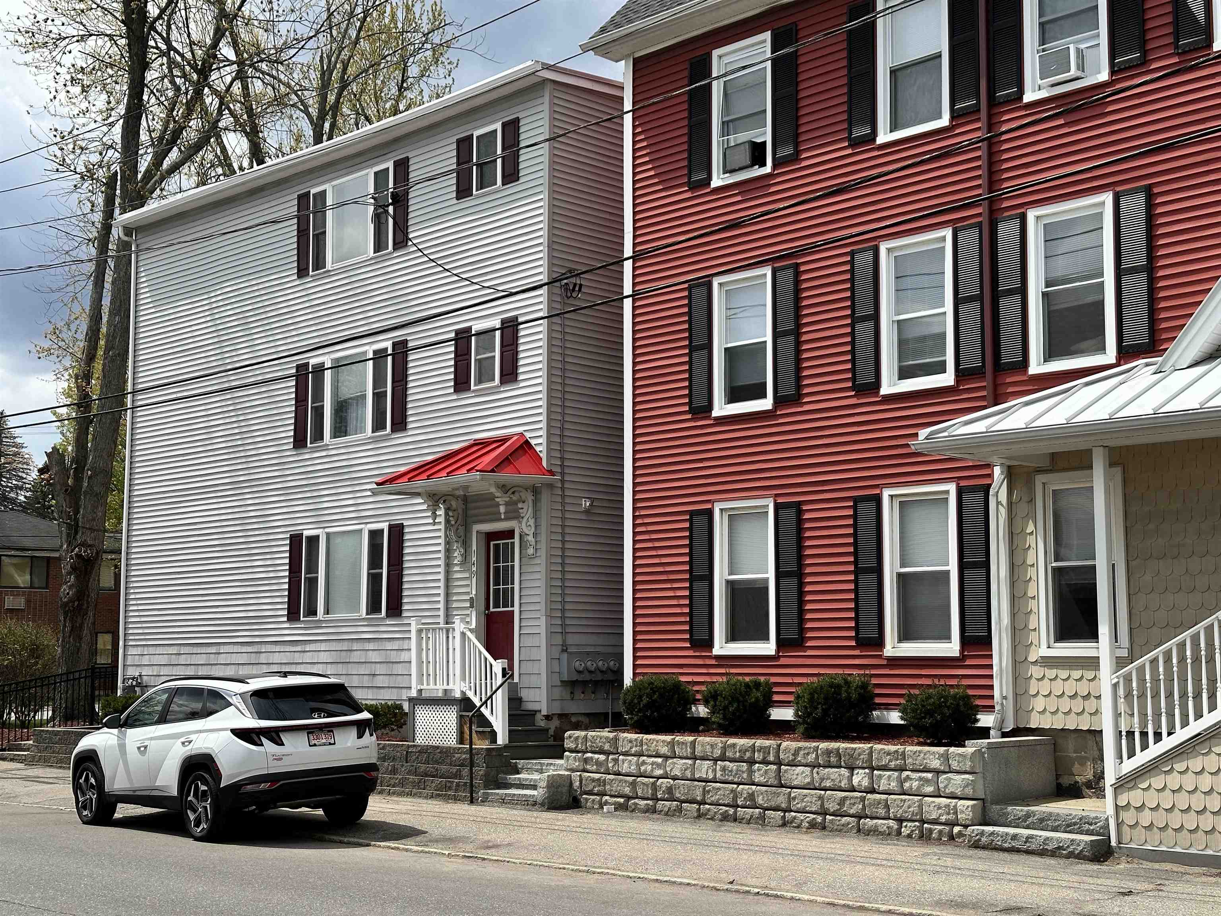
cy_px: 458
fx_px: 1693
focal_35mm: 48
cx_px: 610
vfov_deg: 30.3
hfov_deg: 39.7
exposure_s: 1/4367
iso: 64
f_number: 1.78
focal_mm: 6.86
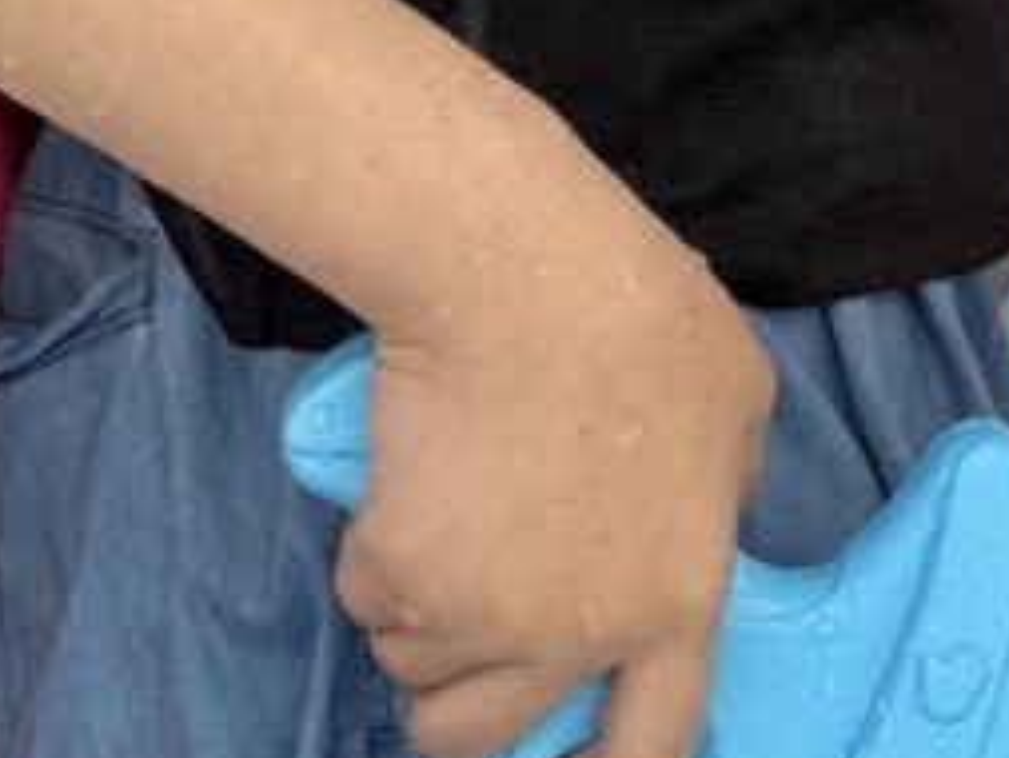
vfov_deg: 3.8
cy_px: -459
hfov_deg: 5.0
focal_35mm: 389
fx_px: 11344
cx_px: 1759
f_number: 2.8
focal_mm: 9
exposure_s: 1/121
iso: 160
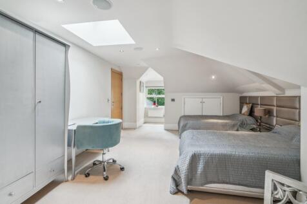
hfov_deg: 96.8
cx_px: 154
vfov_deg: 73.7
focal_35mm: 16
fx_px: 136
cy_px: 102
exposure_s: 1/30
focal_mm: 16
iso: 640
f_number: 6.3
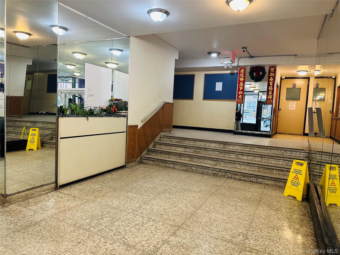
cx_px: 170
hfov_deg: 71.6
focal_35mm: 24
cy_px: 128
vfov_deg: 56.8
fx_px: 236
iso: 250
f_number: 1.78
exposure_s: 1/60
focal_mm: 6.86
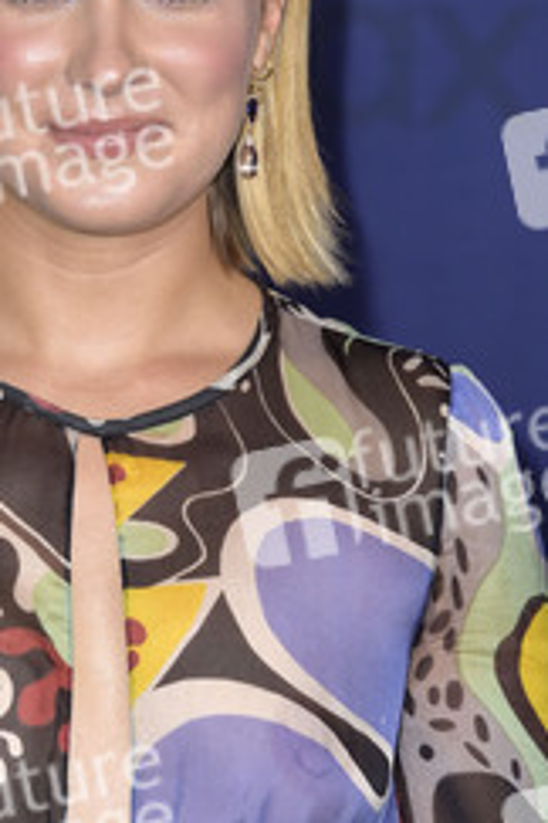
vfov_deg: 6.6
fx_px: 7146
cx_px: 100
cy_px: 318
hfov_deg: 4.4
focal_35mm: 313
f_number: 6.3
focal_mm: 190
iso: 640
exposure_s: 1/250
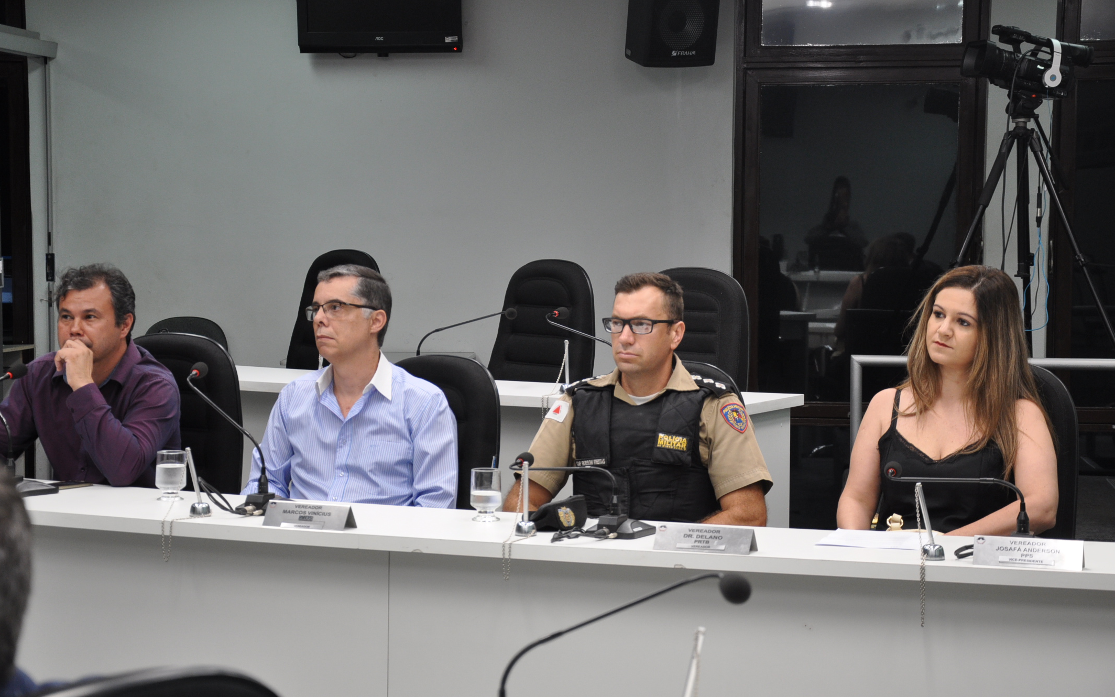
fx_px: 2431
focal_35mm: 80
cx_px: 561
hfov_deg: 25.8
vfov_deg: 16.3
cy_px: 340
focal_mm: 52
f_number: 5
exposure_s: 1/40
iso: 640
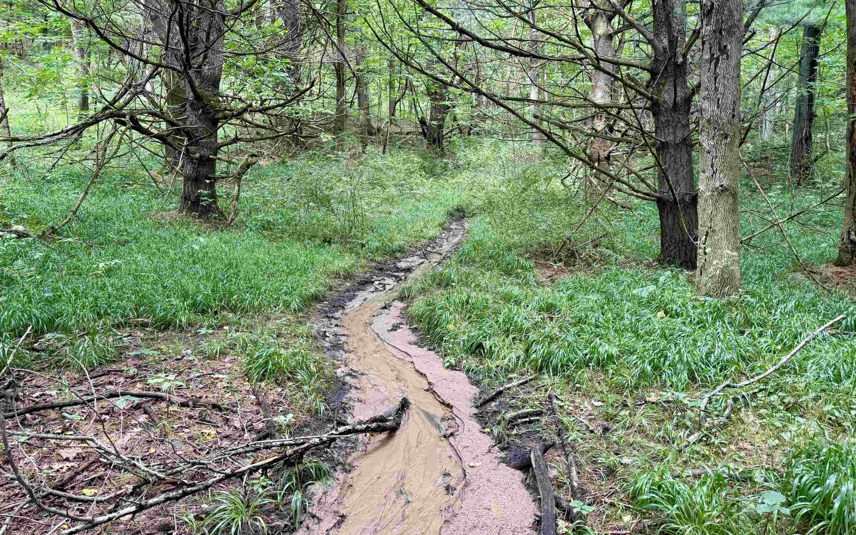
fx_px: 607
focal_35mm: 26
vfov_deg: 47.4
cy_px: 226
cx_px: 437
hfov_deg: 70.4
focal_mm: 6.76
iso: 200
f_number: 1.78
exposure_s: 1/121
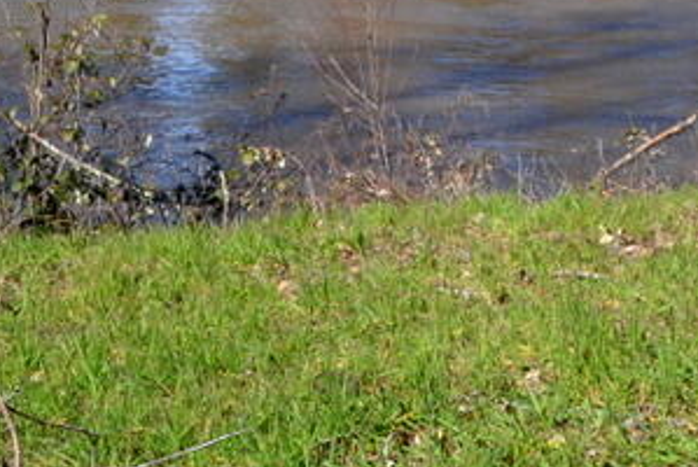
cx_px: 388
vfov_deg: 10.9
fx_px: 2309
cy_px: -334
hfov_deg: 17.2
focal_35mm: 119
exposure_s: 1/200
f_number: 7.1
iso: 100
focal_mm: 22
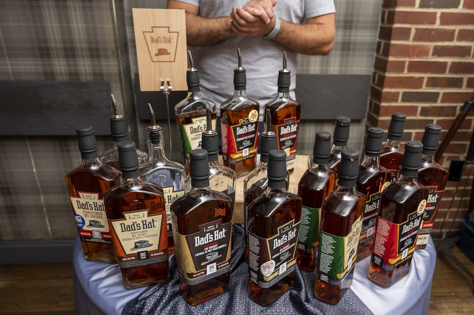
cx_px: 237
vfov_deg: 53.1
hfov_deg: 73.8
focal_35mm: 24
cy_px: 158
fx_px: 316
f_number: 5
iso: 3200
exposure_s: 1/125
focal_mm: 24
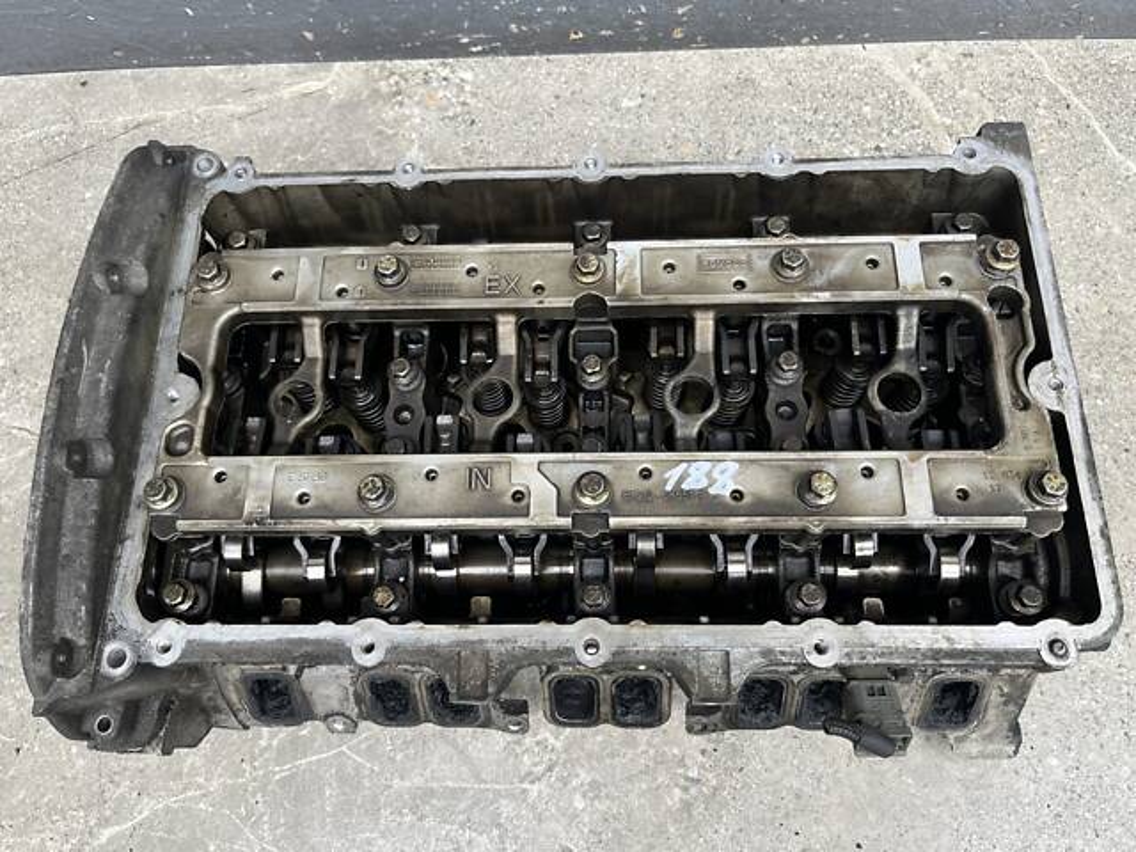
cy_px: 426
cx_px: 568
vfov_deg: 53.1
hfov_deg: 67.3
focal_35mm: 26
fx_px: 853
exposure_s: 1/122
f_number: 1.6
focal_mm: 5.1
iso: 32
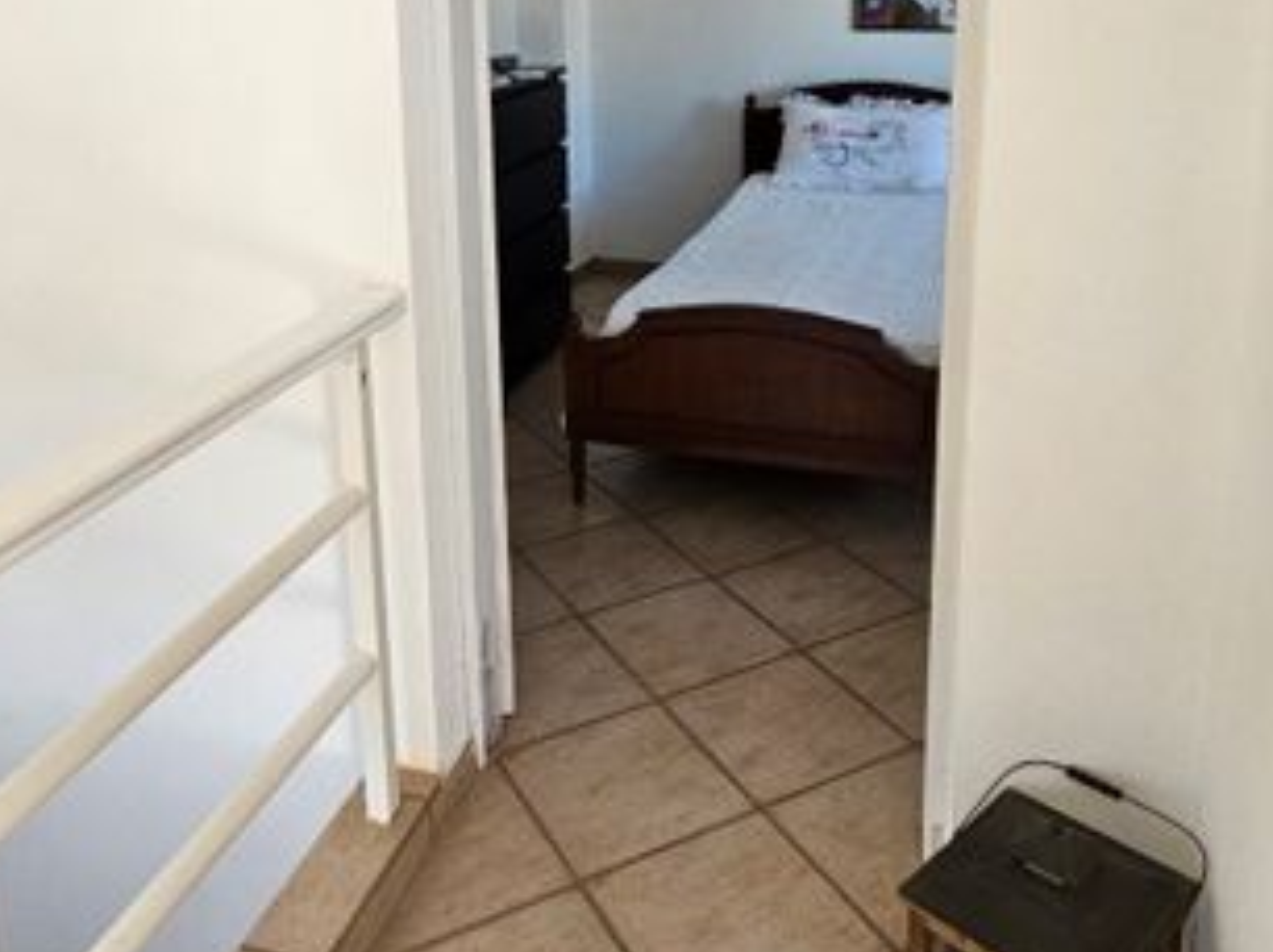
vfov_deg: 44.7
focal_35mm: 30
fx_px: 1102
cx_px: 614
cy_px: 208
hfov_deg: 60.0
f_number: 2.2
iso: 200
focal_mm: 2.2
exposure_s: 1/190
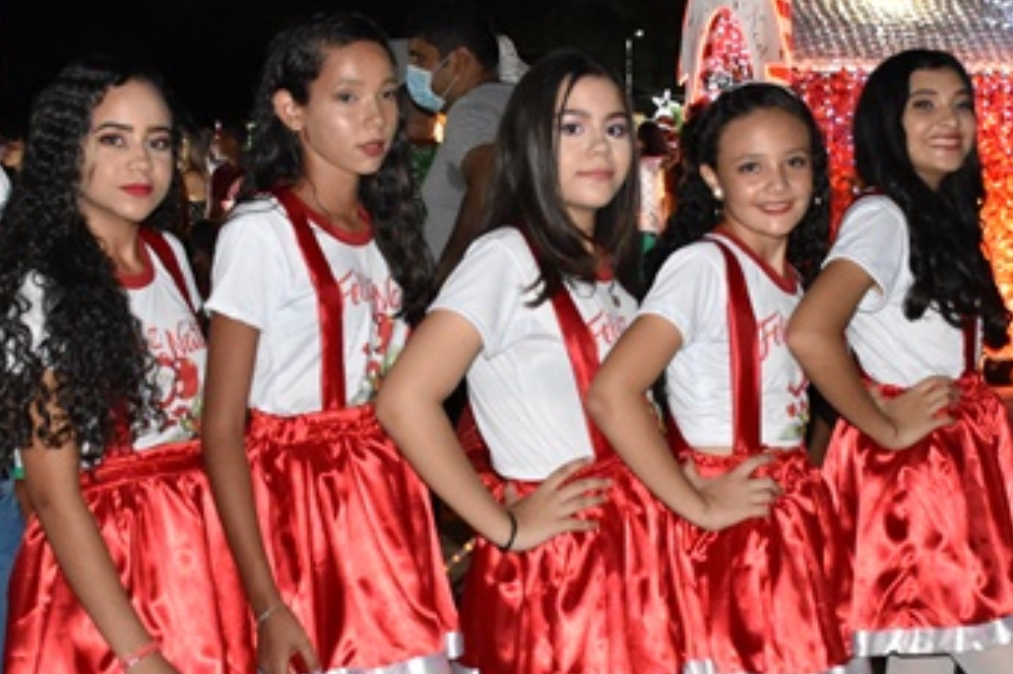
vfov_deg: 21.3
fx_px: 1771
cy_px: 522
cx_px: 694
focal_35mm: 63
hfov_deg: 31.6
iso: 4000
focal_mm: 18
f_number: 3.5
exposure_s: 1/125
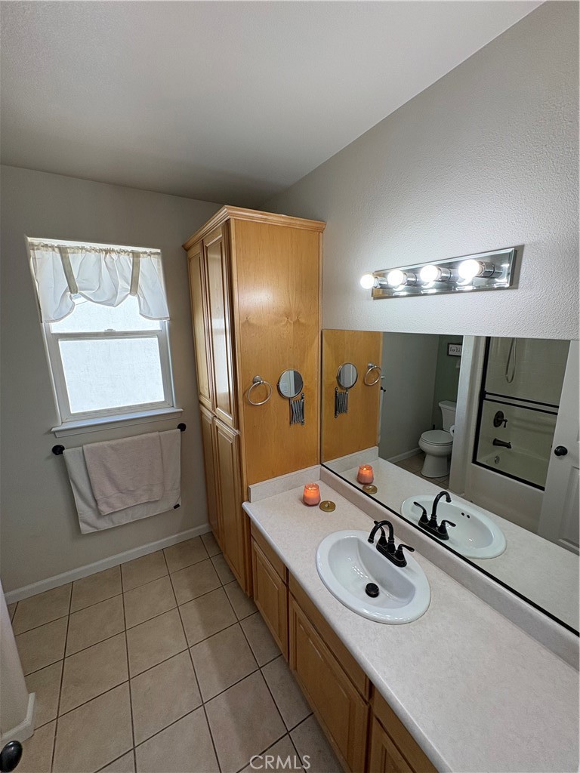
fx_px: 313
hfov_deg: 85.7
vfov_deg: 102.1
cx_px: 290
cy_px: 386
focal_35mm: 14
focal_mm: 2.22
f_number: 2.2
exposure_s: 1/128
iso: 80
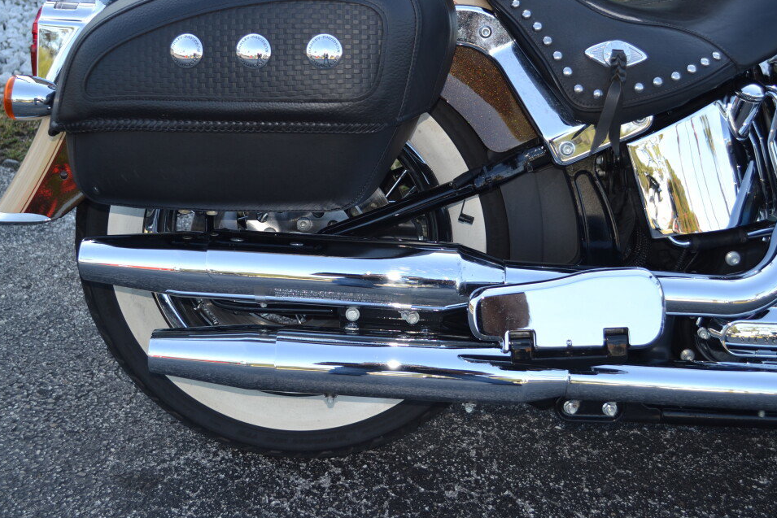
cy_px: 198
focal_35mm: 49
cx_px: 385
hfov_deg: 40.3
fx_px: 1058
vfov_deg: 27.4
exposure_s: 1/160
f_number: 4.2
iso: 100
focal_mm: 26
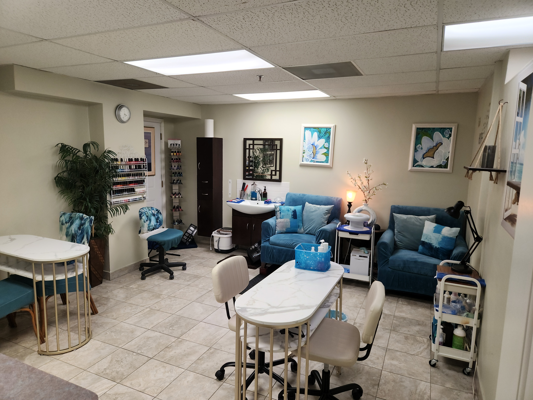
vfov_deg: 58.9
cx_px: 266
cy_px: 200
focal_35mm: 23
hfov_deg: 73.9
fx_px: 354
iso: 80
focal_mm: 5.4
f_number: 1.8
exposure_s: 1/60
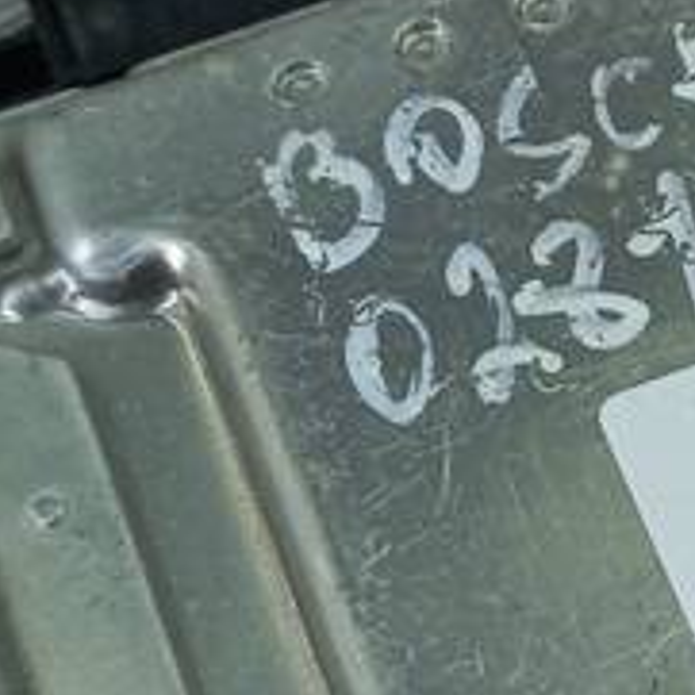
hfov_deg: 13.2
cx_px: 1037
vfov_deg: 13.9
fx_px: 2839
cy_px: 515
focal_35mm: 125
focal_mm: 4.6
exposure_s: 1/50
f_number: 1.8
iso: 32
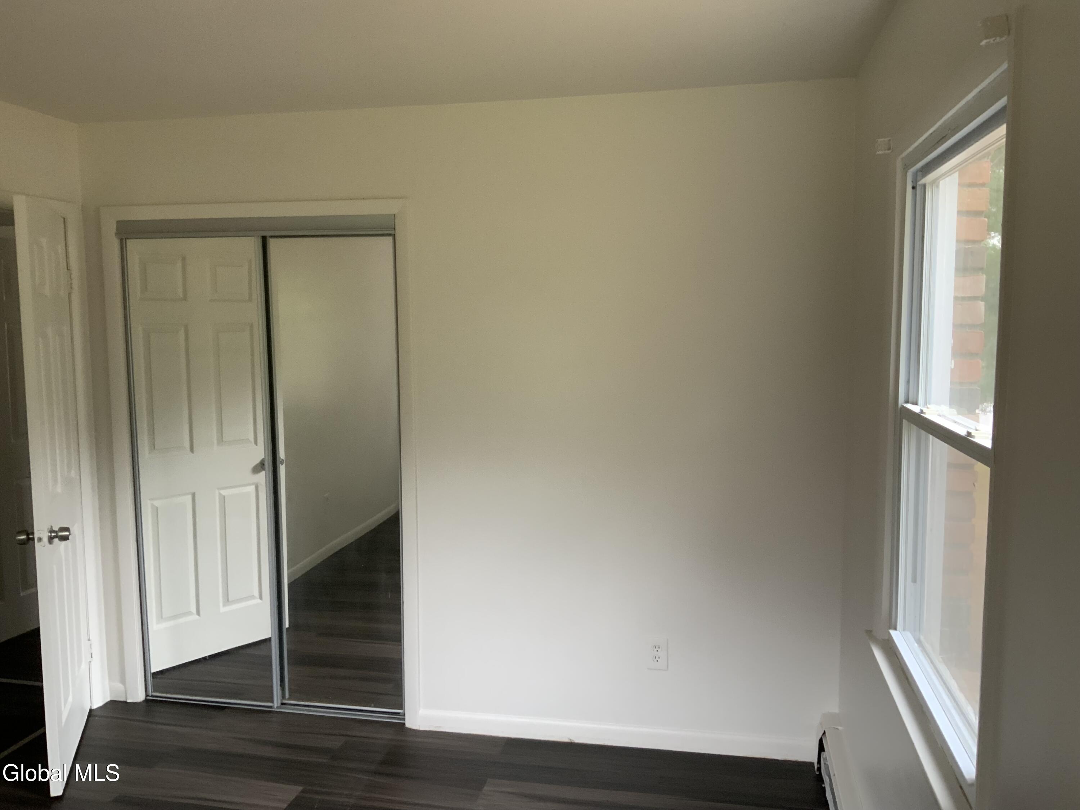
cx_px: 540
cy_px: 405
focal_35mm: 29
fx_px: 905
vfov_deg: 48.2
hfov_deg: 61.7
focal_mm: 3
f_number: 1.8
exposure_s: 1/60
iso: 160
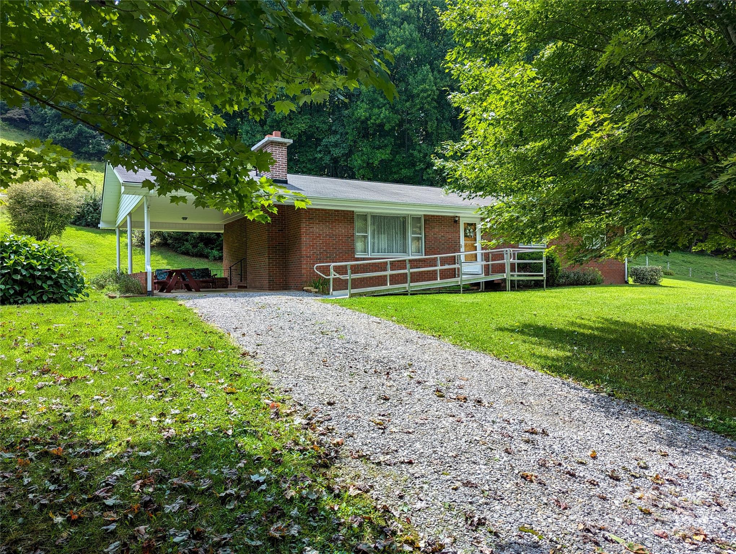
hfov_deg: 71.5
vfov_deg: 56.9
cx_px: 368
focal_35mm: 24
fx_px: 511
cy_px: 277
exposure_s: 1/530
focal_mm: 6.81
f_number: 1.9
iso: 44
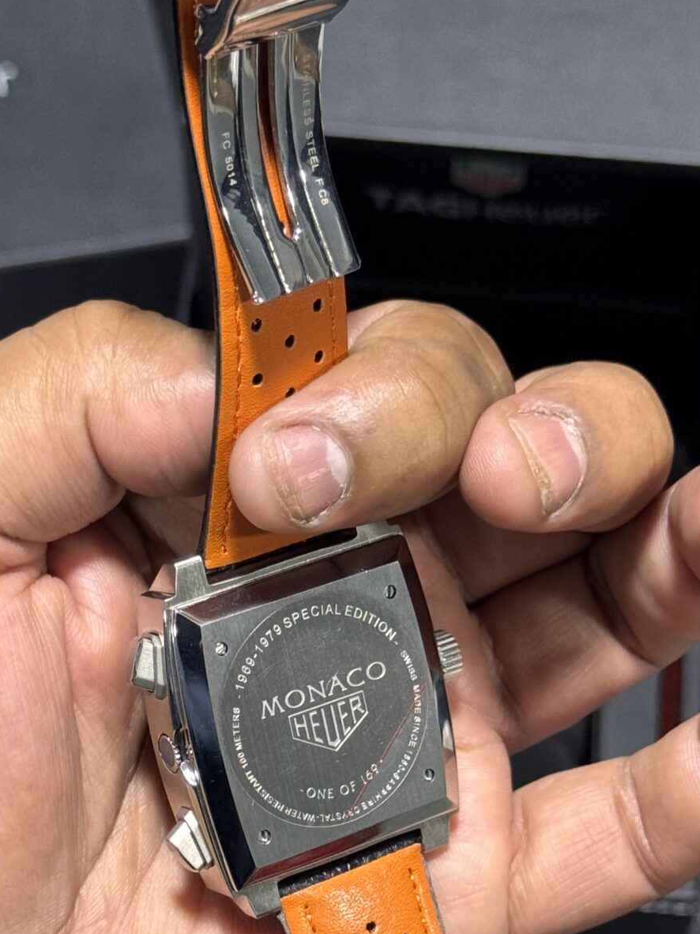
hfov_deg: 14.2
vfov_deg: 18.7
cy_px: 793
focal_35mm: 104
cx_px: 307
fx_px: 2805
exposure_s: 1/50
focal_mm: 6.76
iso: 200
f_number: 1.78
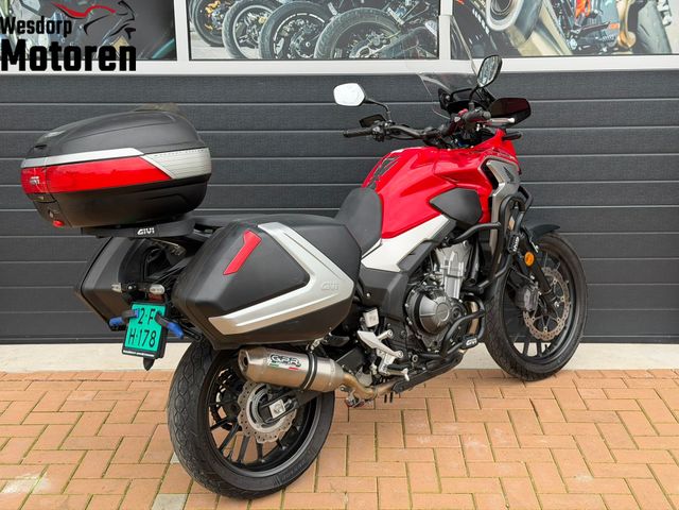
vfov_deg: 30.3
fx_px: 942
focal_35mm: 48
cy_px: 255
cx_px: 340
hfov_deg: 39.7
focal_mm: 6.76
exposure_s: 1/318
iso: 80
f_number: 1.78
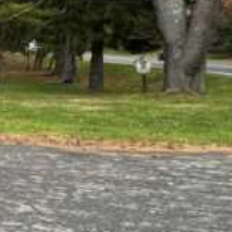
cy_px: 99
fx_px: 622
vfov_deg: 21.1
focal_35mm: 82
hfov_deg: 12.3
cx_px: -424
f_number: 2.2
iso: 40
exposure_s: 1/134
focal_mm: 2.22
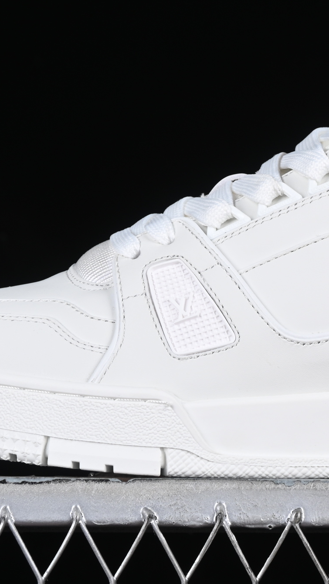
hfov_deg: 7.4
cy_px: 237
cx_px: 294
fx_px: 2528
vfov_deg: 13.2
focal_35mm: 163
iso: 160
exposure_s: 1/125
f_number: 8
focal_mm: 50
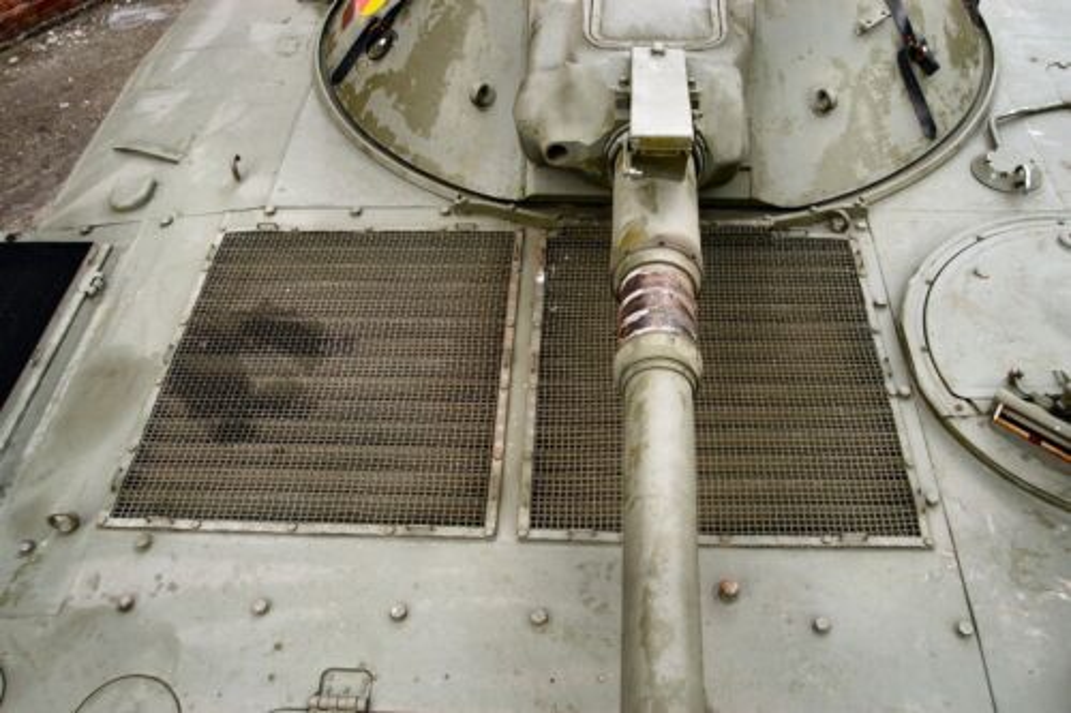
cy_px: 356
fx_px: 981
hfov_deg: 57.2
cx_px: 536
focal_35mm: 33
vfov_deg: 39.9
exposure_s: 1/90
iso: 200
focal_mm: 22
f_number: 5
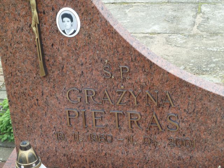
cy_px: 84
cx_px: 112
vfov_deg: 15.4
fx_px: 621
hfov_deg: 20.4
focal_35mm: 96
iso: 160
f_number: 4.3
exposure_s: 1/100
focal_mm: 15.8
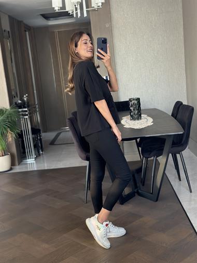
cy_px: 132
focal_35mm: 48
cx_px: 98
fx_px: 364
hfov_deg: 30.3
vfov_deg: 39.6
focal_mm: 6.86
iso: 250
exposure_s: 1/60
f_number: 1.78
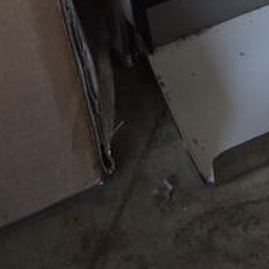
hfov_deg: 13.5
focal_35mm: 123
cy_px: -337
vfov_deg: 12.0
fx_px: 1081
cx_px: 383
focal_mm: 20
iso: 720
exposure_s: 1/250
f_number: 3.5
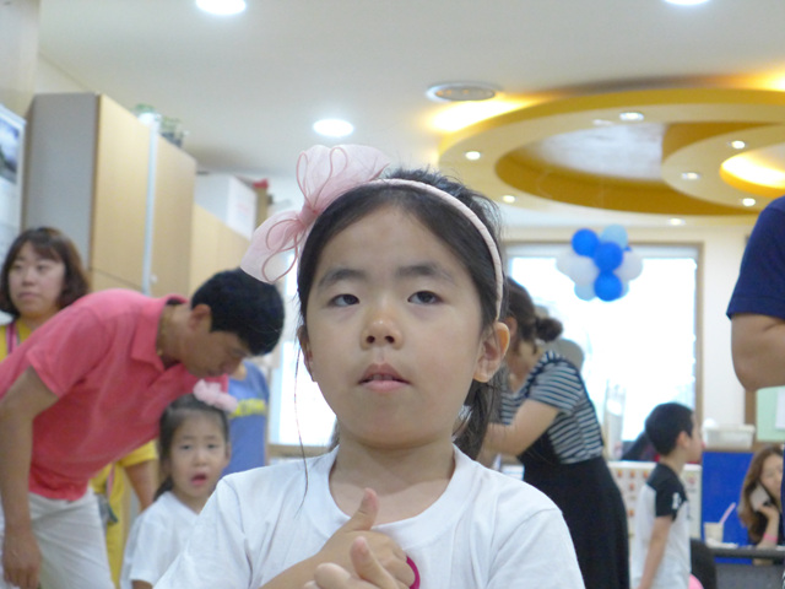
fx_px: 1701
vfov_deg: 19.6
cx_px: 392
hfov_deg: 26.0
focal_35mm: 75
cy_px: 294
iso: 1000
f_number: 2.2
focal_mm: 14.7
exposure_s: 1/400
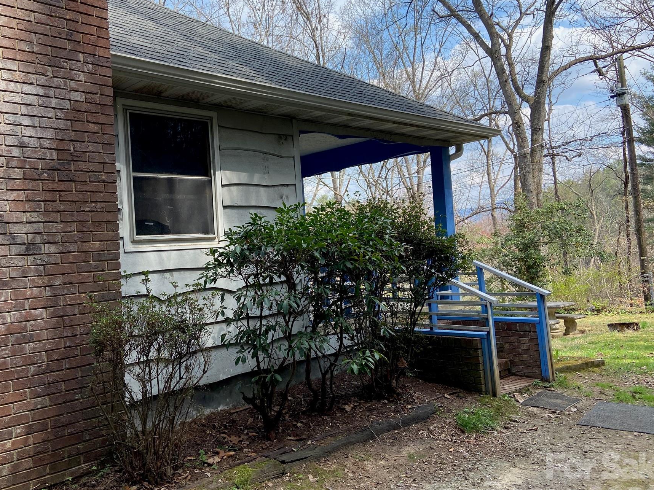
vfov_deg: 45.4
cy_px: 235
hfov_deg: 58.1
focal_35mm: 31
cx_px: 278
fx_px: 586
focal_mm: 4.25
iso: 32
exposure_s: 1/871
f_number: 1.8
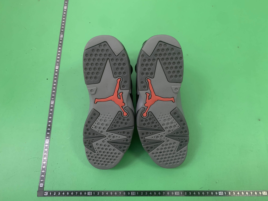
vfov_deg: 53.1
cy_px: 100
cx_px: 134
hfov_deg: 67.3
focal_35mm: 26
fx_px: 201
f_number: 1.8
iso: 250
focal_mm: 4.25
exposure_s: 1/60
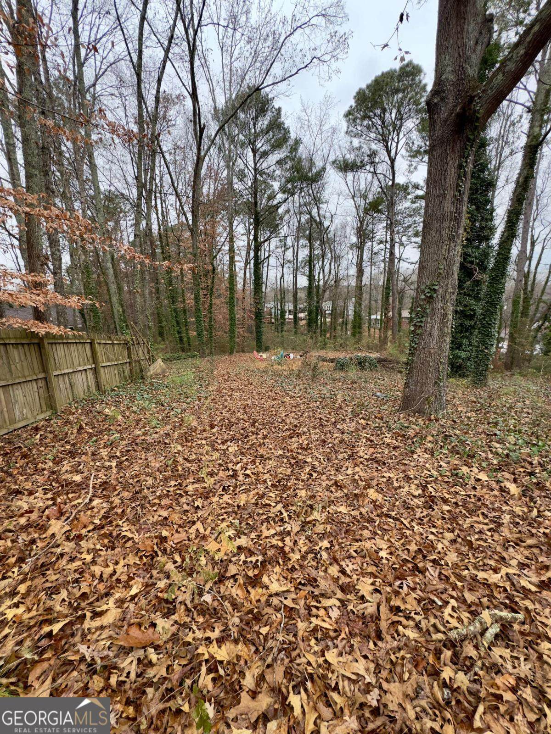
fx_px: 297
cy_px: 367
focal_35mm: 14
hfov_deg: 85.7
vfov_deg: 102.1
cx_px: 276
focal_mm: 2.22
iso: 64
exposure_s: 1/99
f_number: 2.2
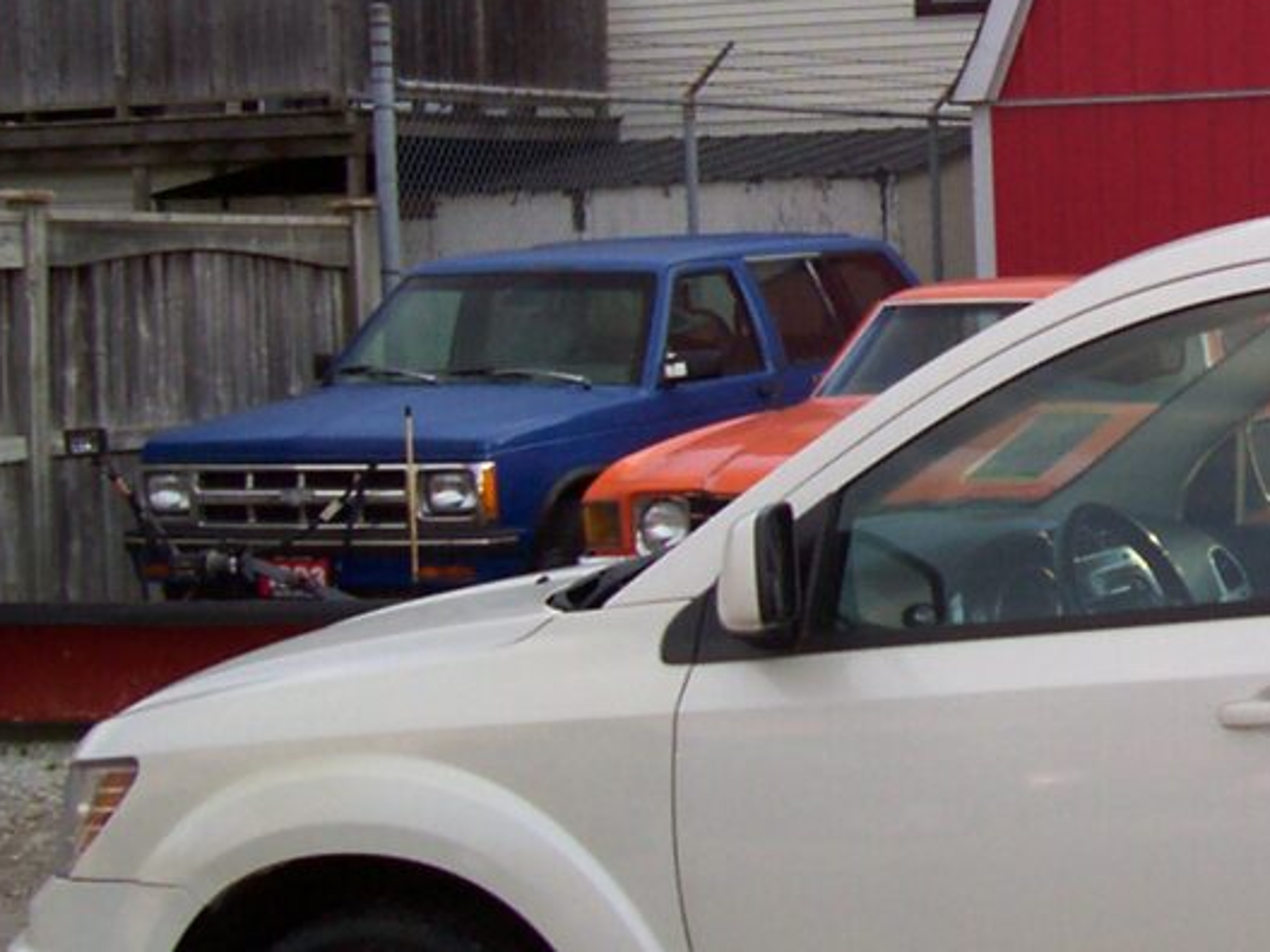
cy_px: 375
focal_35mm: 99
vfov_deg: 14.9
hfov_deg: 18.5
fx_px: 3632
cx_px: 1631
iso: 80
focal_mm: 5.6
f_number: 2.7
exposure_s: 1/353
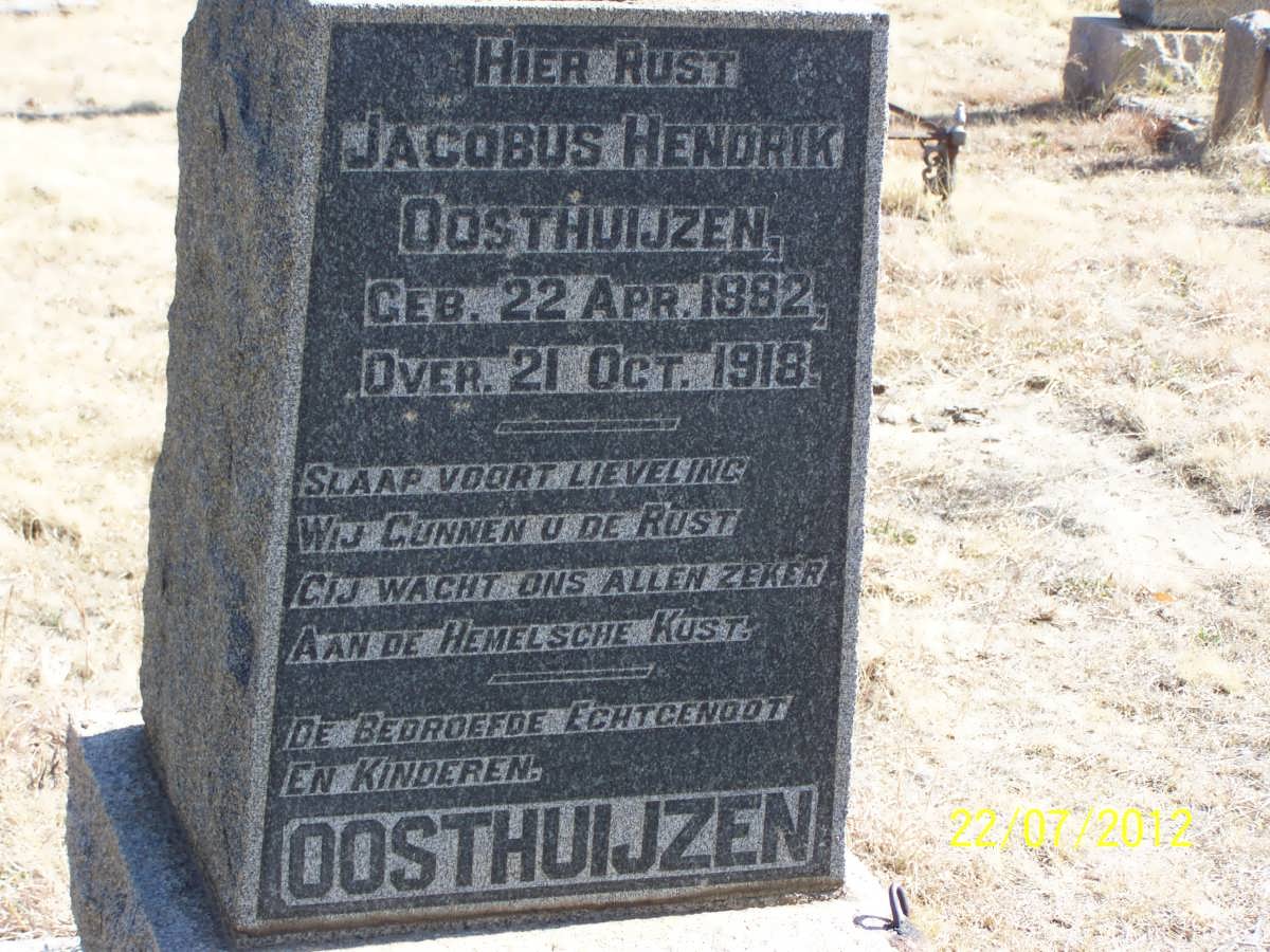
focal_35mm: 77
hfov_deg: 25.3
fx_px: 2825
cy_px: 476
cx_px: 635
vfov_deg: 19.1
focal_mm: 12.8
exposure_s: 1/200
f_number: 3.2
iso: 64
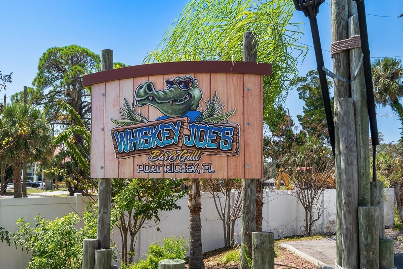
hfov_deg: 50.0
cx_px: 142
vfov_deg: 35.0
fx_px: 425
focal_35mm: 38
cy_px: 115
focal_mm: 29
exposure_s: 1/640
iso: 320
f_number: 8
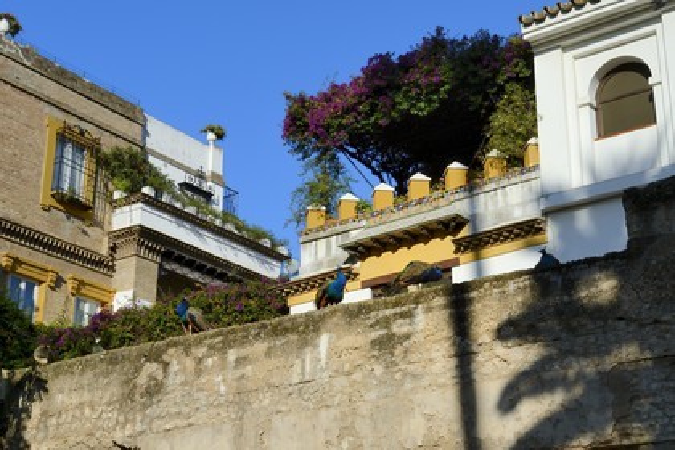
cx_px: 338
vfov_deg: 21.9
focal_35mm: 62
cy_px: 225
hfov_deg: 32.4
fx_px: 1162
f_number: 20
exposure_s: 1/160
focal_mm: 62
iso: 200
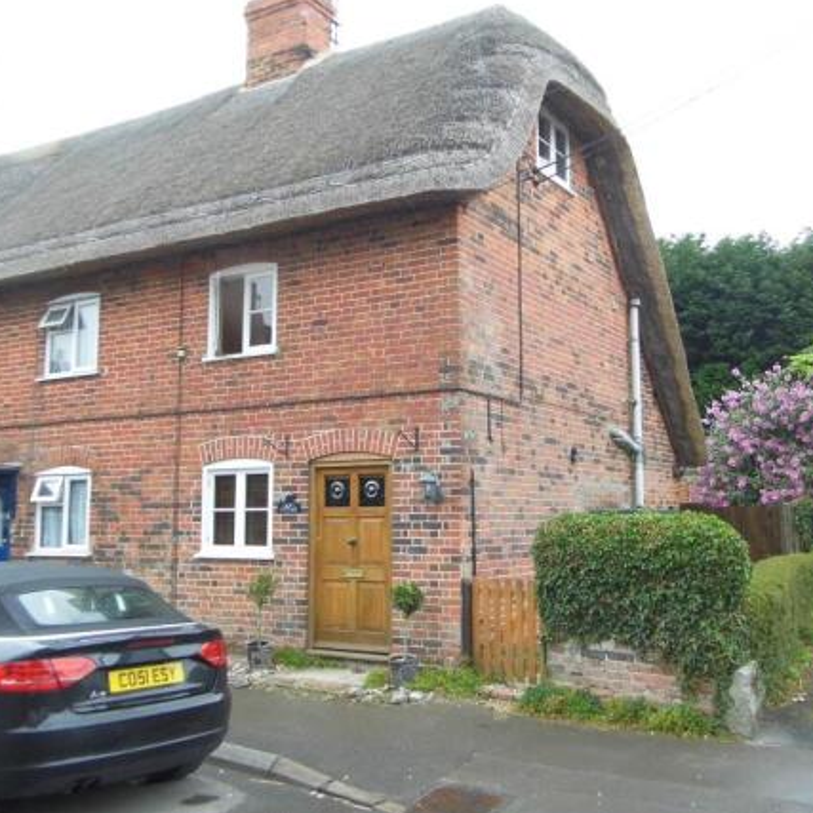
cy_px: 405
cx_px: 422
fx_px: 930
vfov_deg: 47.2
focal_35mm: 35
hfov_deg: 47.2
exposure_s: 1/125
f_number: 3.2
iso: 100
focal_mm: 5.2
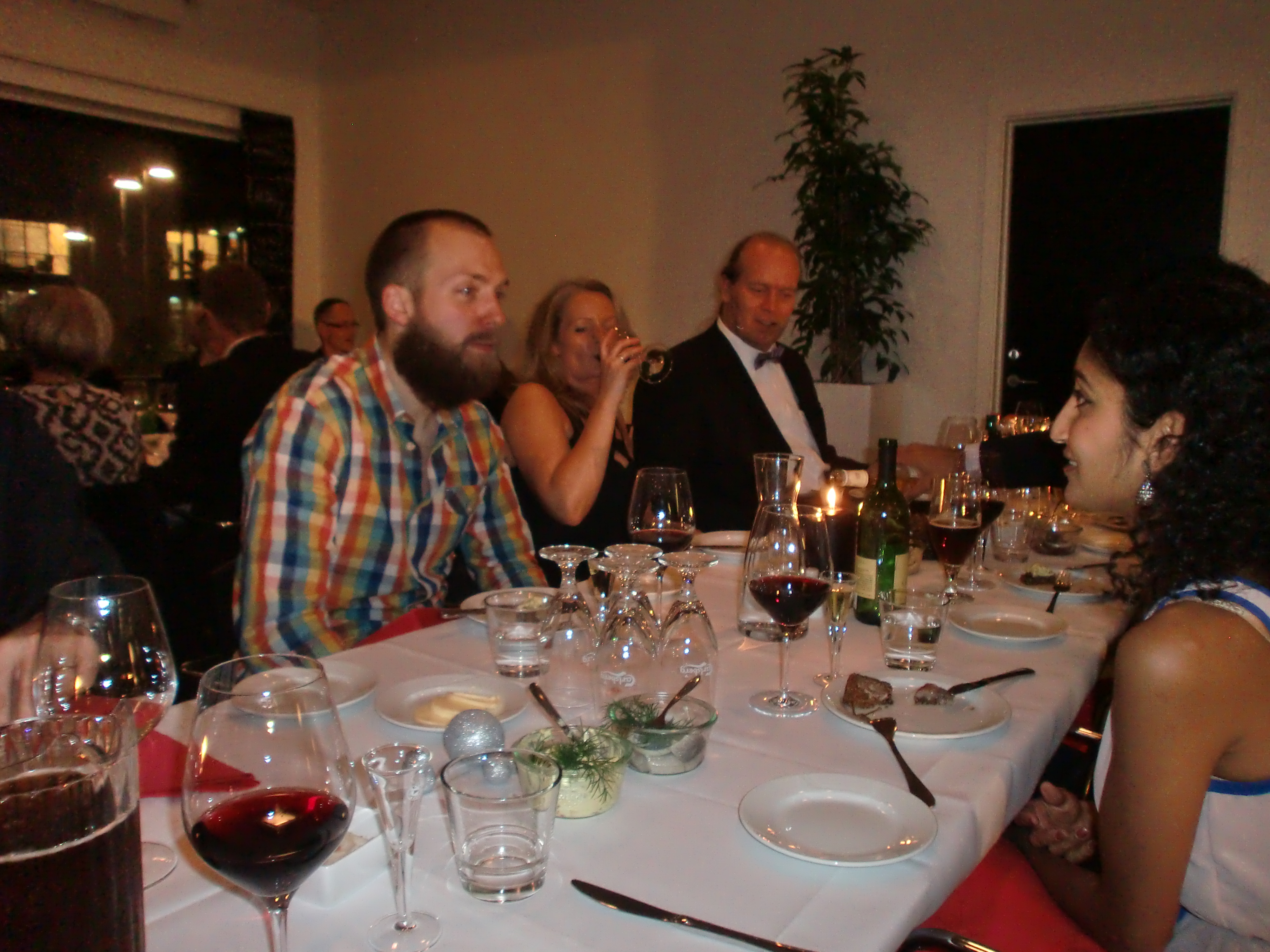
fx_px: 954
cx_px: 635
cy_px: 476
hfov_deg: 67.3
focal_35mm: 26
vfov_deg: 53.1
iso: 400
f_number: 2.6
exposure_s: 1/30
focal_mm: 4.65
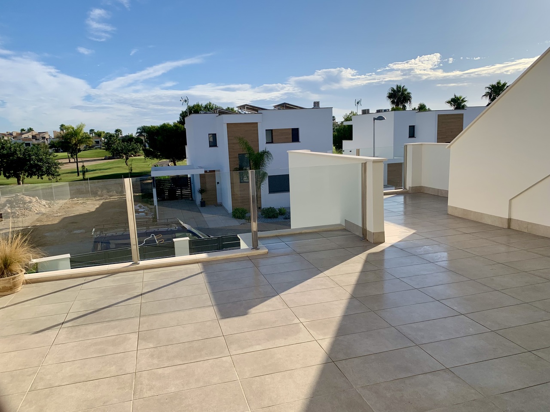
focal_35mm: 26
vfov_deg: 53.1
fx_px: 413
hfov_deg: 67.3
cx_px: 275
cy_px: 206
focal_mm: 4.25
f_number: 1.8
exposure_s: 1/3401
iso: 25
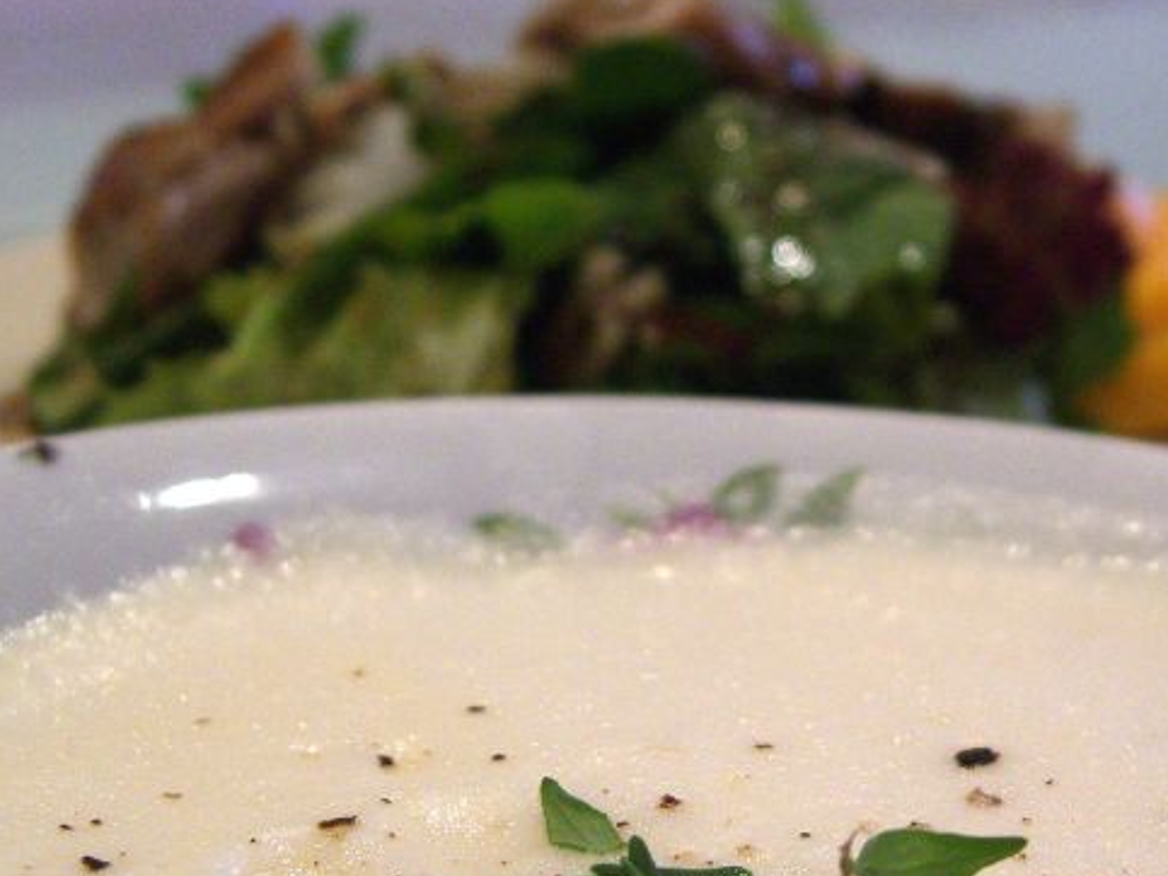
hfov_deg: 30.6
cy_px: 581
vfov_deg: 23.2
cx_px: 713
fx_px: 2125
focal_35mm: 63
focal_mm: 7.9
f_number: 2.8
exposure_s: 1/80
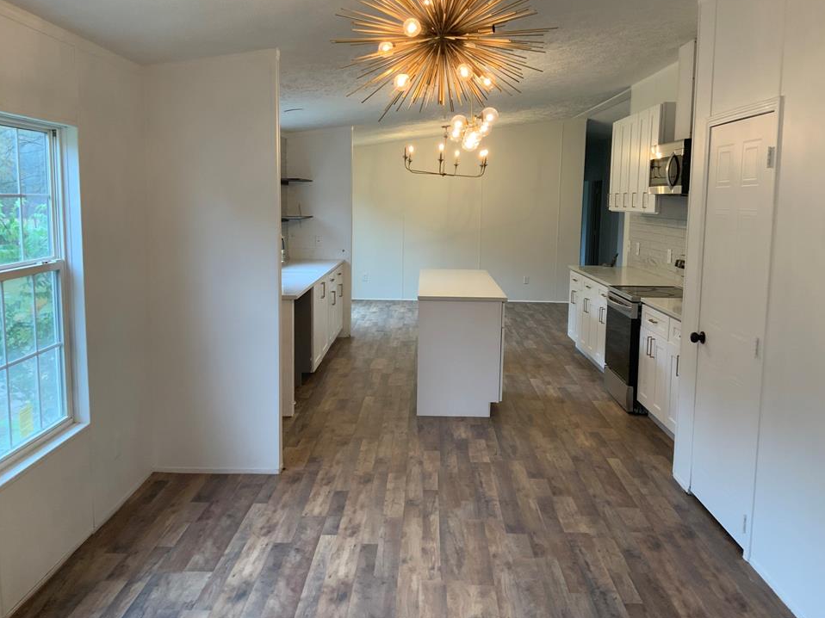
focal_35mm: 31
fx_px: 739
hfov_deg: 58.3
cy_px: 290
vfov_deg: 45.4
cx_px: 433
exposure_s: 1/60
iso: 50
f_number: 1.8
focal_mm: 3
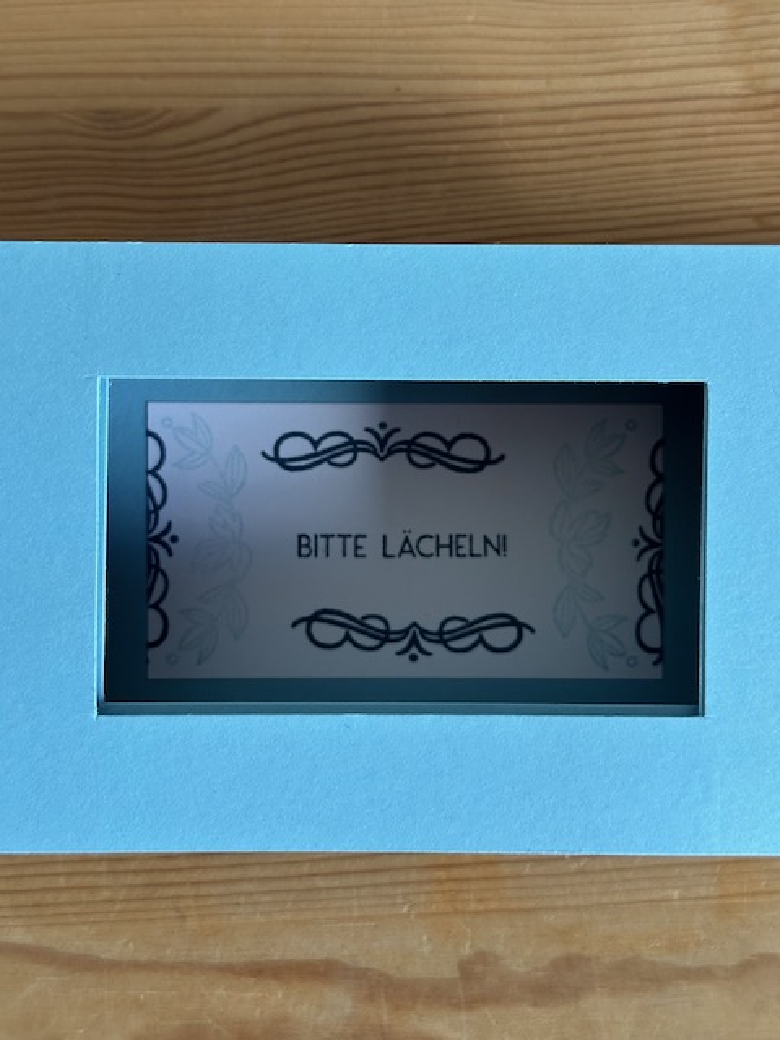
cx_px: 390
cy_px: 520
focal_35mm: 48
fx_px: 1442
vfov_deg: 39.7
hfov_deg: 30.3
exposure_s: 1/60
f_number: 1.78
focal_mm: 6.86
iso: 160
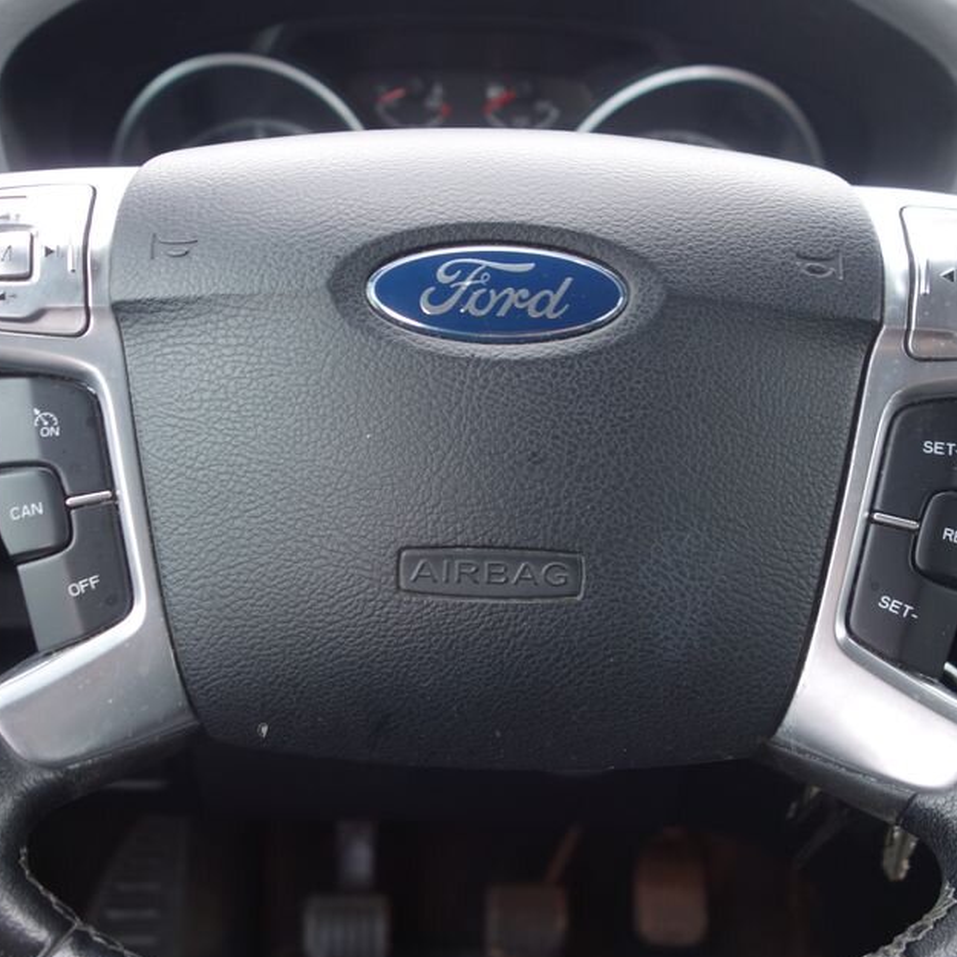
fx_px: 1220
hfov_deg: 42.8
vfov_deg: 42.8
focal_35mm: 39
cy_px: 474
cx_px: 418
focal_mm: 10.4
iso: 125
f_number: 2.2
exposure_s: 1/30
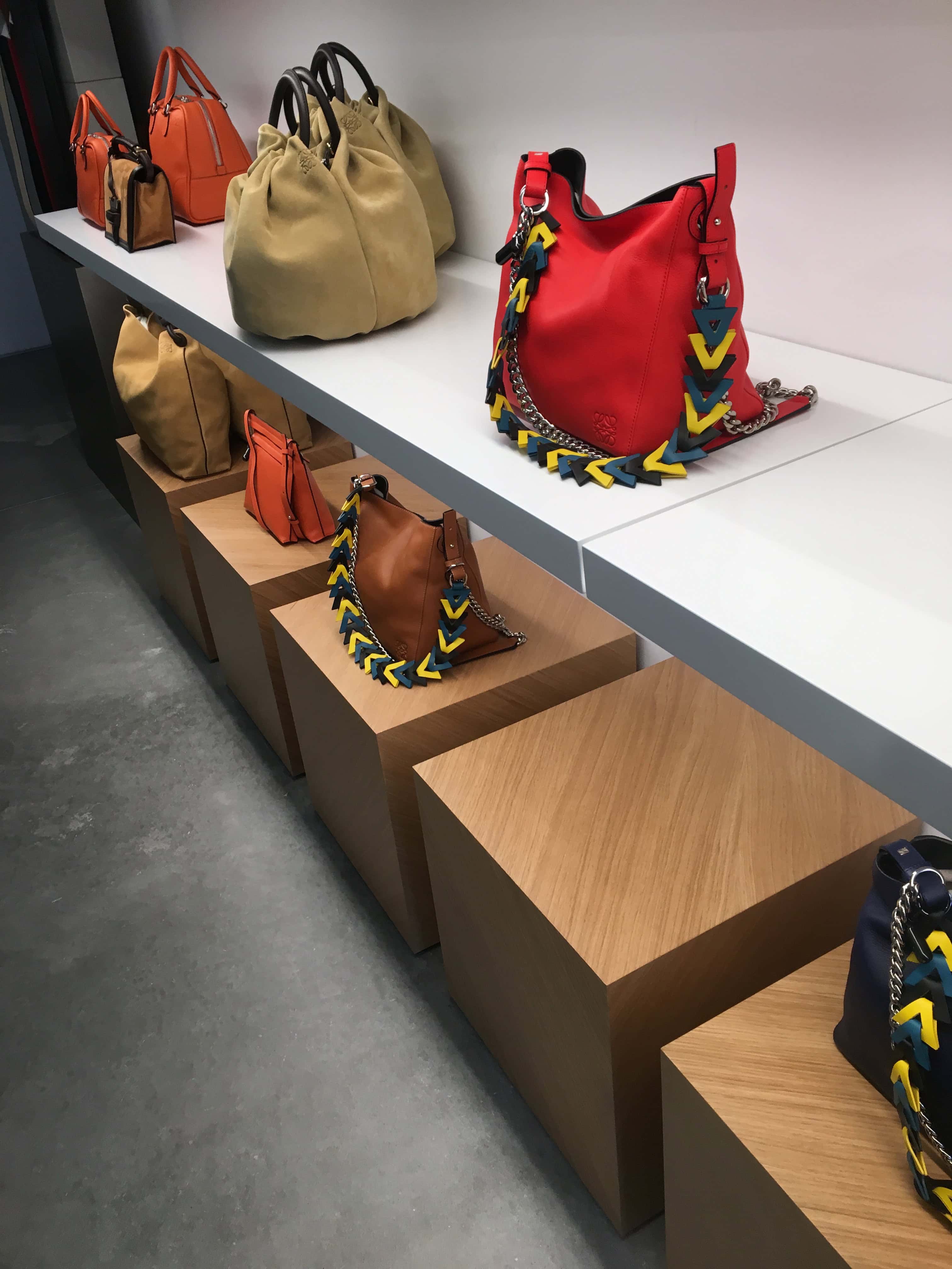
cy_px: 634
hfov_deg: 48.2
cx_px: 476
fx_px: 1063
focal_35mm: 29
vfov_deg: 61.7
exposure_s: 1/40
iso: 25
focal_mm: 4.2
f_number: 2.2
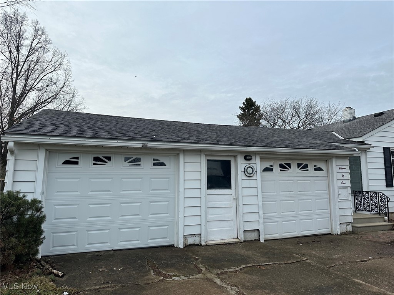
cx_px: 197
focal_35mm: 24
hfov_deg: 71.6
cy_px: 148
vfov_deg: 56.8
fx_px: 273
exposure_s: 1/3597
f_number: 1.78
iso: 80
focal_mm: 6.86
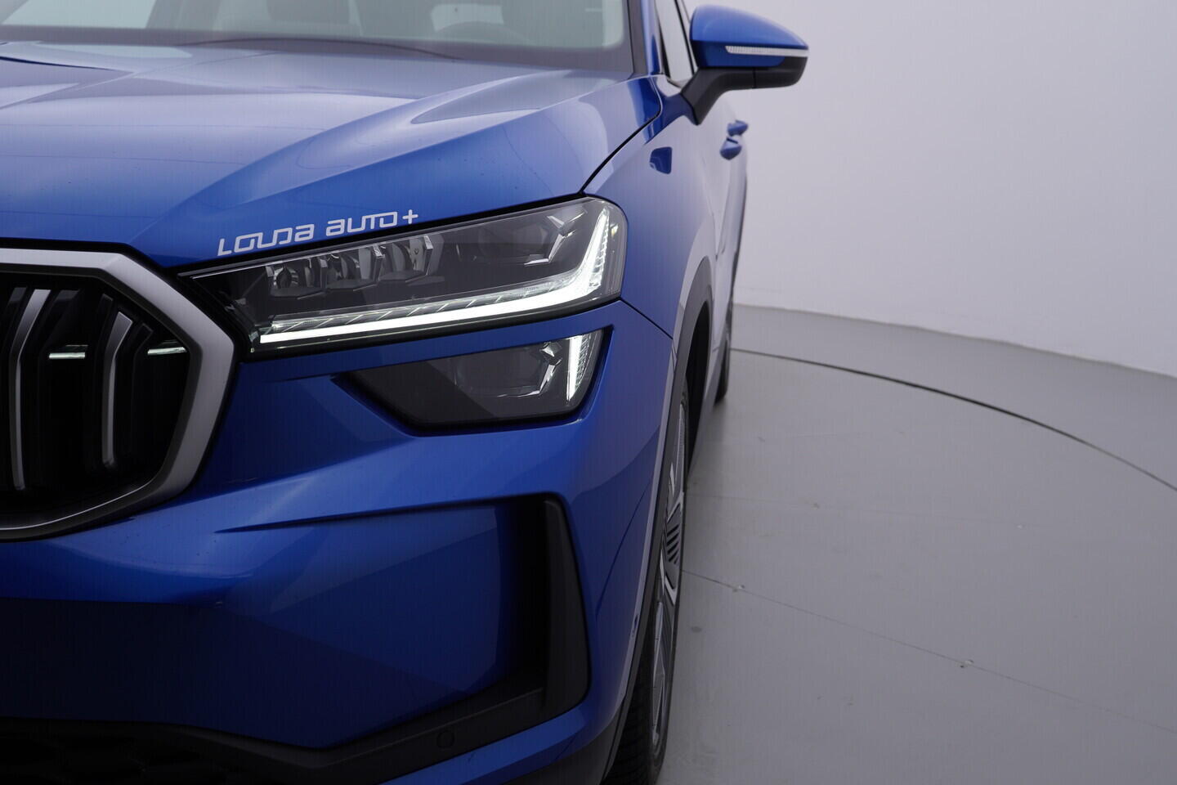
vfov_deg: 36.9
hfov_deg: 53.1
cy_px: 392
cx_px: 588
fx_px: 1177
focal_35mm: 36
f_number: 4.5
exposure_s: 1/100
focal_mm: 24
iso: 125
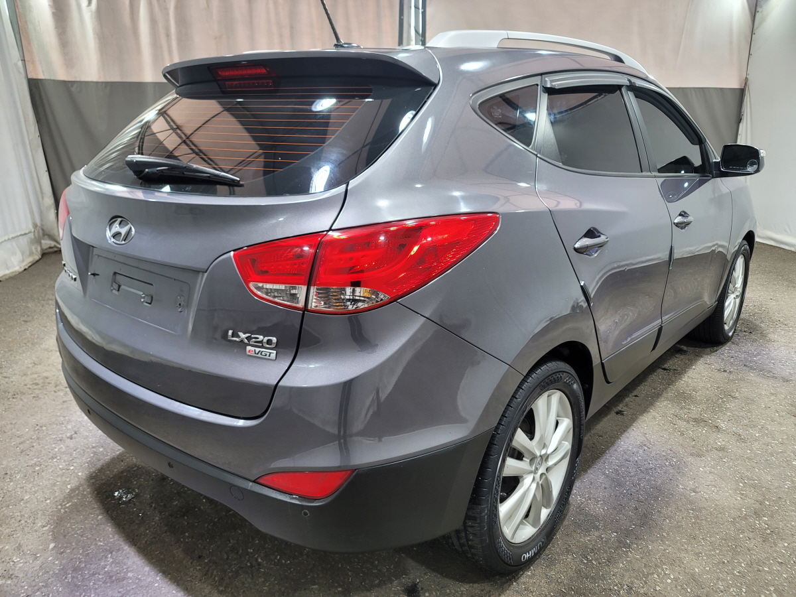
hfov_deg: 69.4
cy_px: 298
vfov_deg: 54.9
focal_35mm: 25
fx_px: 575
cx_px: 398
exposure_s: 1/120
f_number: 1.8
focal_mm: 7
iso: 100
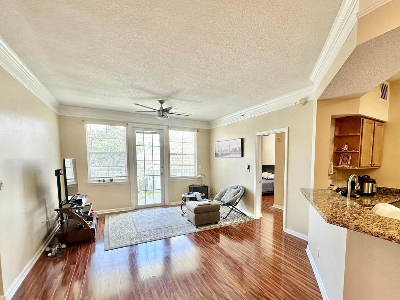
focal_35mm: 17
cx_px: 230
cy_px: 175
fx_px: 196
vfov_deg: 74.2
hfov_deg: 90.4
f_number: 2.2
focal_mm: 2.22
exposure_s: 1/100
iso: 100
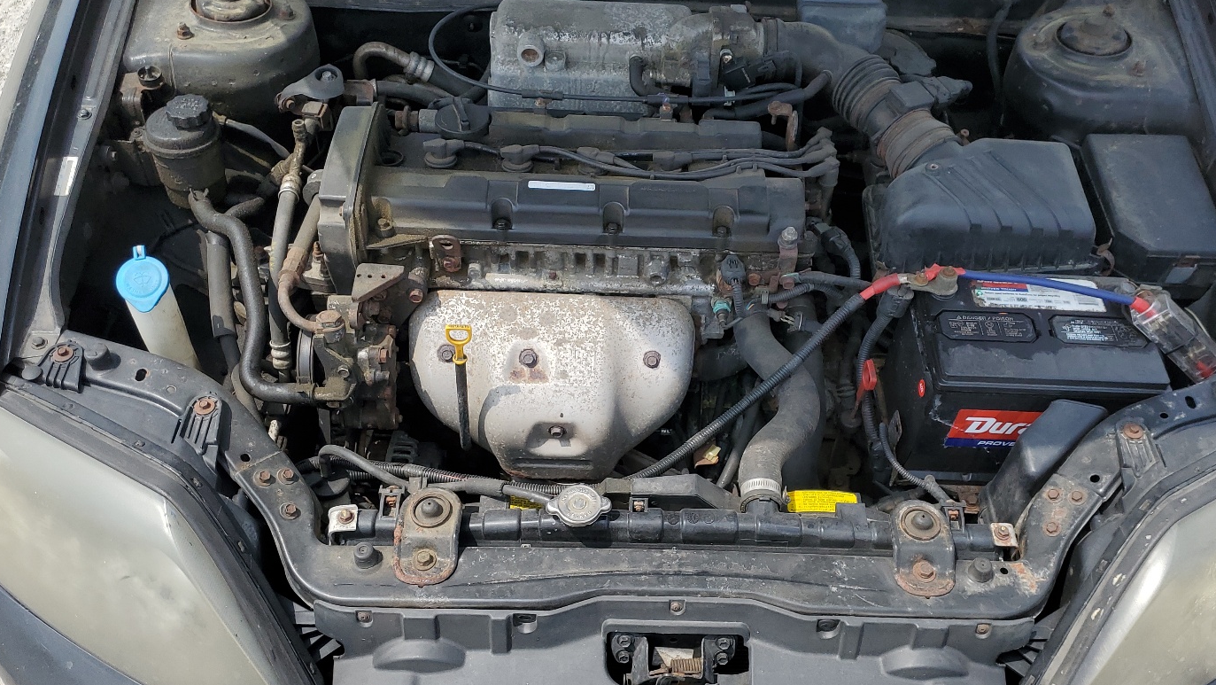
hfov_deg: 59.4
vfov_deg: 35.7
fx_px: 1064
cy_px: 351
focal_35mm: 33
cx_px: 656
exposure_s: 1/2000
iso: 50
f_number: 1.5
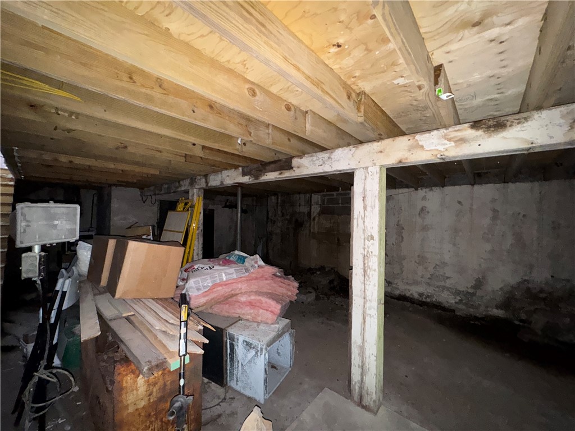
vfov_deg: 85.7
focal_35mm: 14
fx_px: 233
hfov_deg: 102.1
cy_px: 216
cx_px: 288
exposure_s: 1/16
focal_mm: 2.22
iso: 500
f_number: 2.2
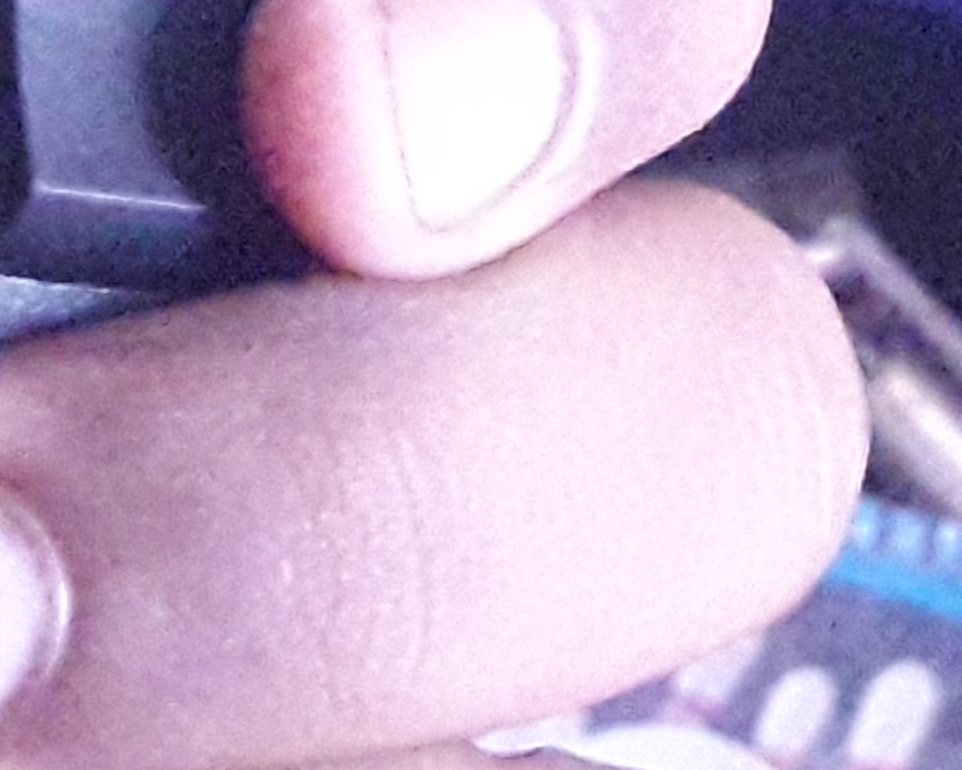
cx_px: 380
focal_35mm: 182
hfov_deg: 10.6
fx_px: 5182
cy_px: -1534
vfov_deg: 7.5
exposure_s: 1/100
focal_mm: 3.7
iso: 800
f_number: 1.9
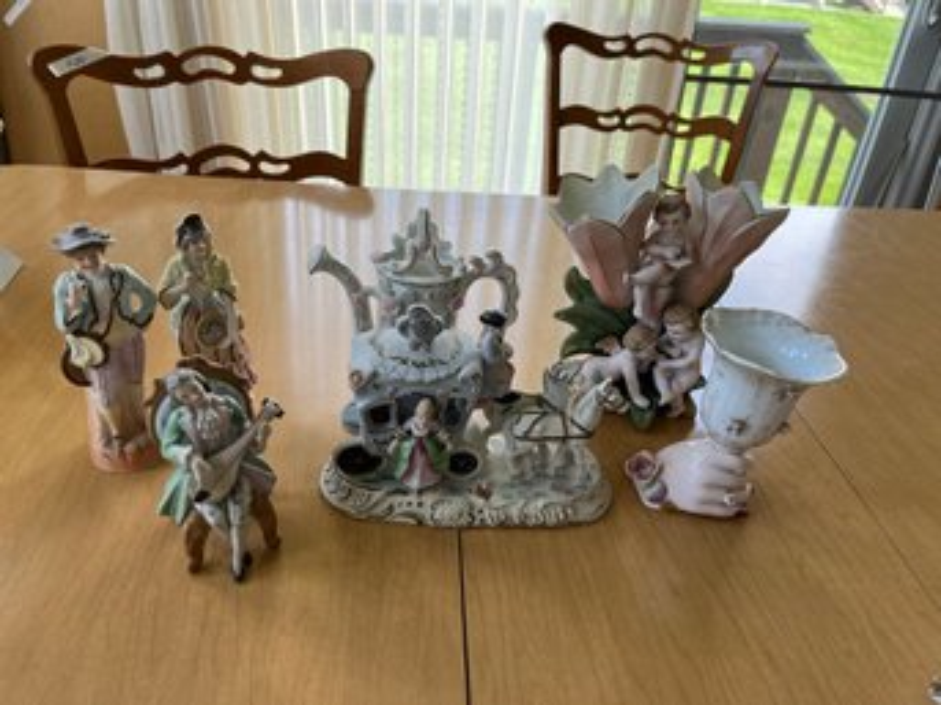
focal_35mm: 26
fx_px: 707
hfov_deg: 67.3
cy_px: 352
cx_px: 470
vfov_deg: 53.0
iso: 80
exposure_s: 1/122
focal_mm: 5.1
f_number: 1.6
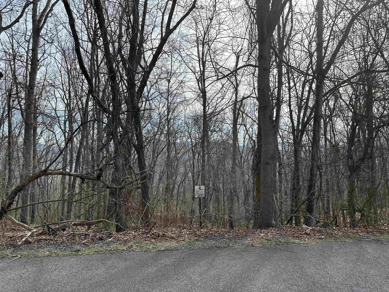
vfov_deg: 56.8
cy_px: 146
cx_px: 194
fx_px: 270
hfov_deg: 71.6
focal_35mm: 24
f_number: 1.78
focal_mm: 6.86
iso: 80
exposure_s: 1/3155
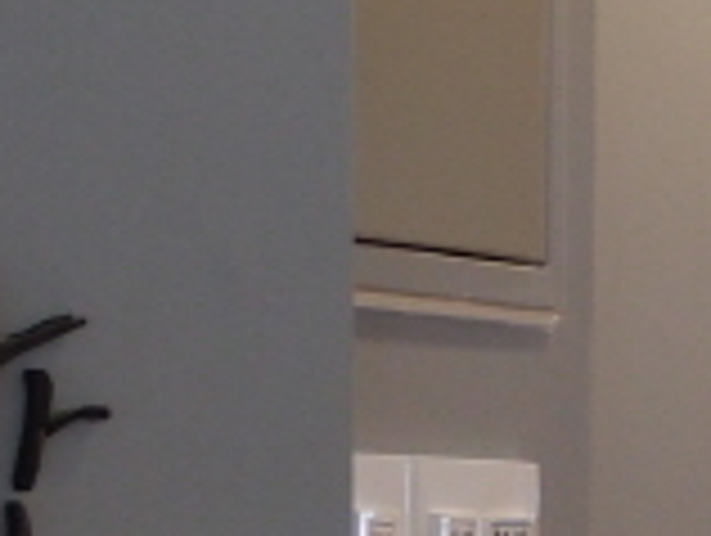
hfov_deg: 8.8
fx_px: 4608
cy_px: 725
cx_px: 493
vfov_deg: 6.6
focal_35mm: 224
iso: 125
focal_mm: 8.16
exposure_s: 1/50
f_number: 2
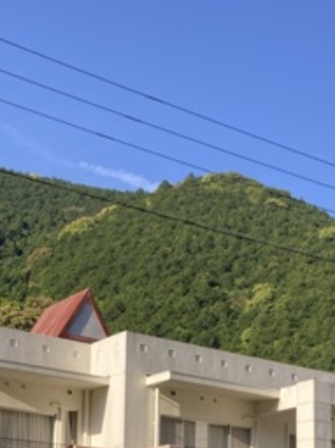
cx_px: 216
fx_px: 852
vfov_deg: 27.7
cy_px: 446
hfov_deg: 22.2
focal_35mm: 66
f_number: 1.8
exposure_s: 1/774
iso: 20
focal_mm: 3.99
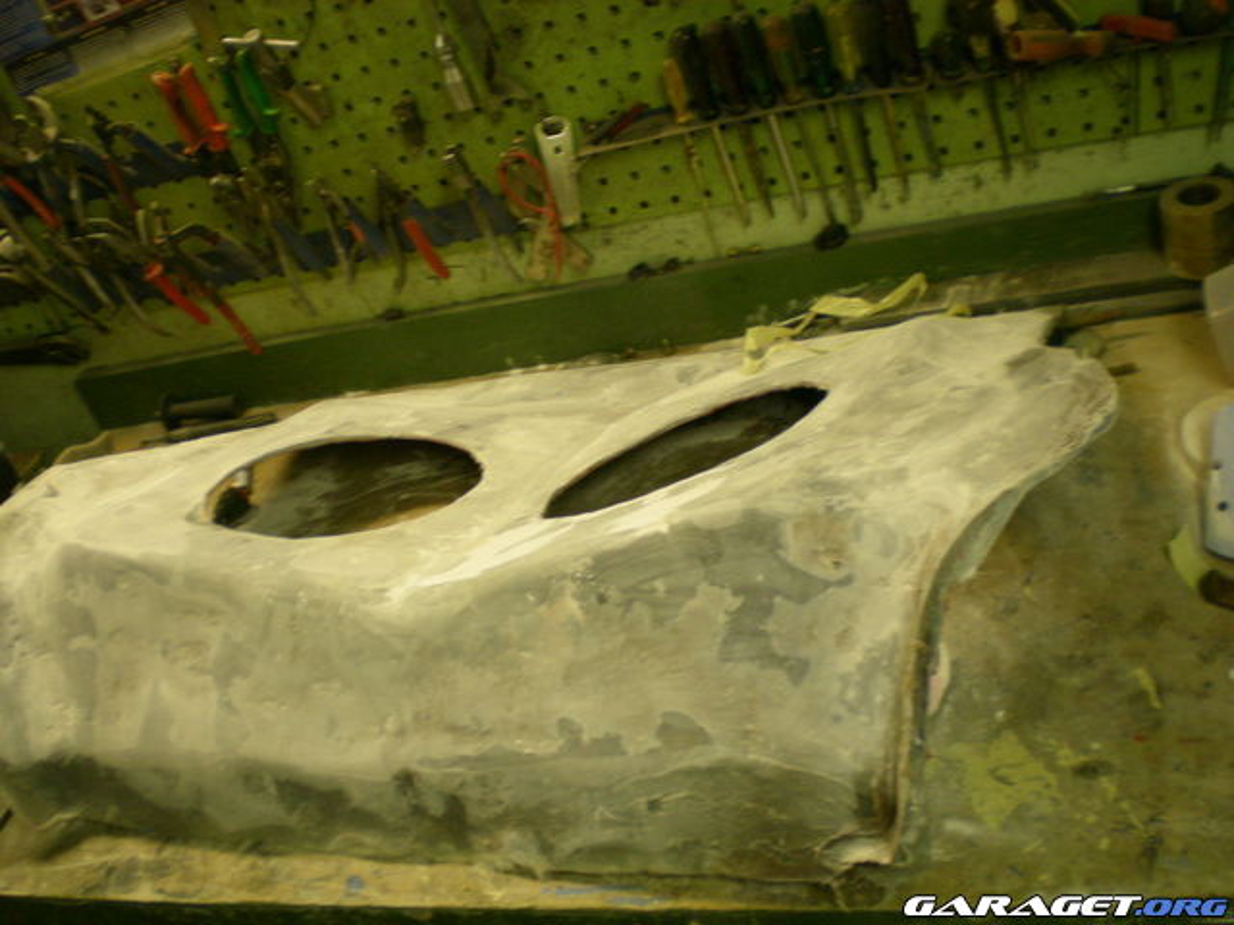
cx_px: 617
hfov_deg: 49.0
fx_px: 1355
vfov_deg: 37.7
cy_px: 462
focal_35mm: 38
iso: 200
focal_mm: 6.3
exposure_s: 1/35.5
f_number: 3.1
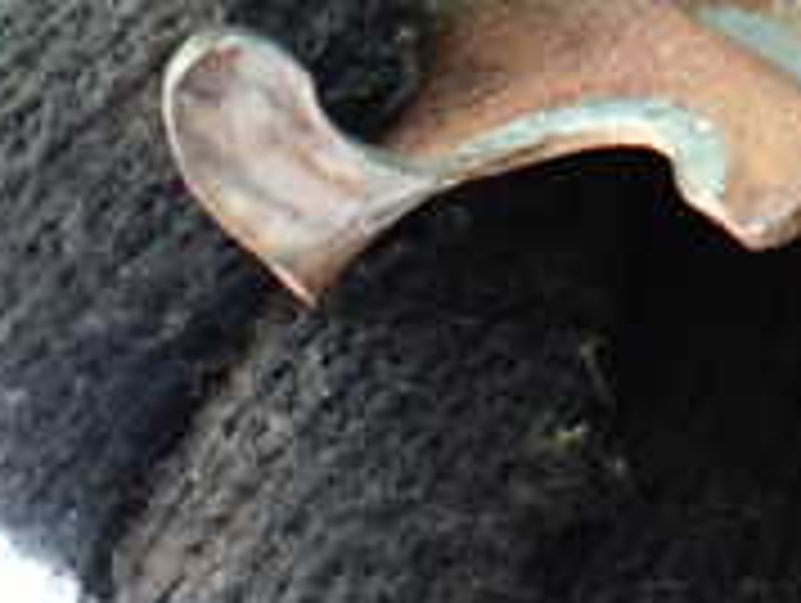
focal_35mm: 101
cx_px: 922
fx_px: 2340
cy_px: -392
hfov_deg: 18.5
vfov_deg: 13.5
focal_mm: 5.4
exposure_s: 1/80
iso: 800
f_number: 2.3
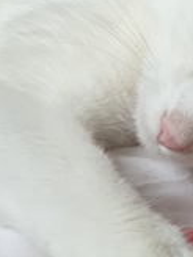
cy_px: 83
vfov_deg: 15.5
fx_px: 944
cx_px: 180
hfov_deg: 11.6
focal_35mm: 127
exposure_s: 1/20
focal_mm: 6
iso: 200
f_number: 2.4
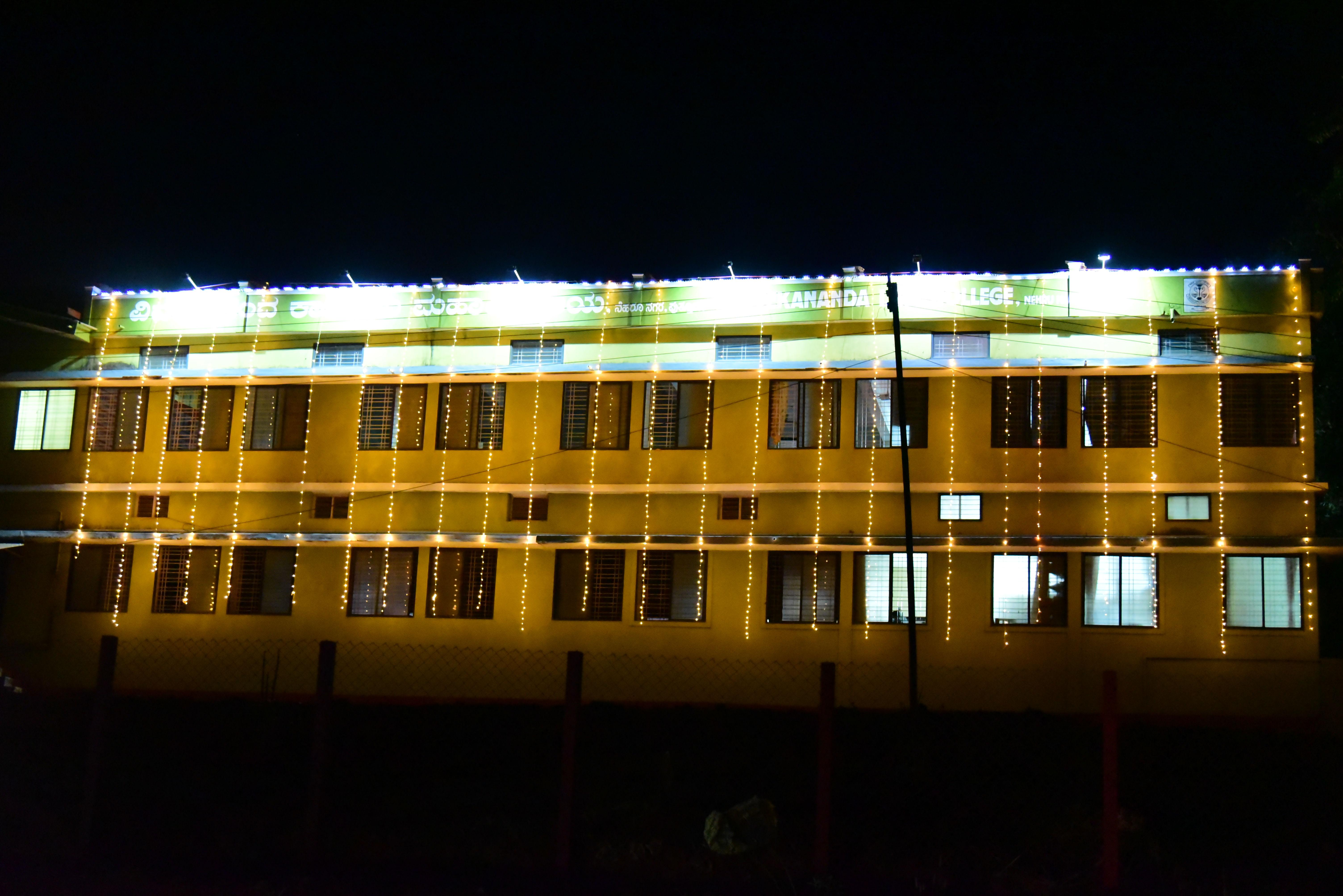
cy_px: 448
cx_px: 672
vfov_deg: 27.0
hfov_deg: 39.6
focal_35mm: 50
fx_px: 1866
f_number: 4
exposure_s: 1/80
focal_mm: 50
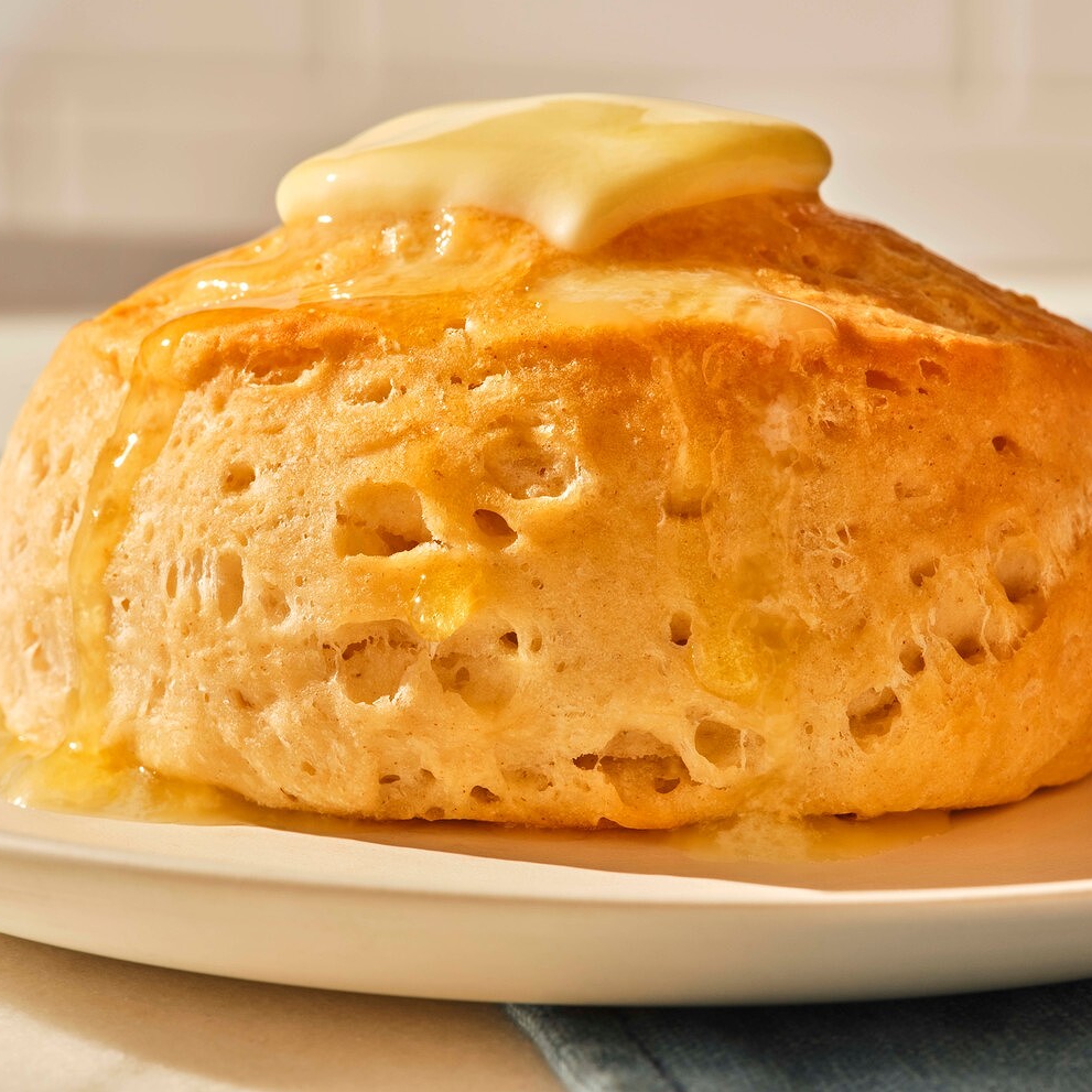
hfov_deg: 15.4
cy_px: 542
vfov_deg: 15.4
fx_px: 4033
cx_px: 578
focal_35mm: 113
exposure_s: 1/125
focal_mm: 120
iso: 400
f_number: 26
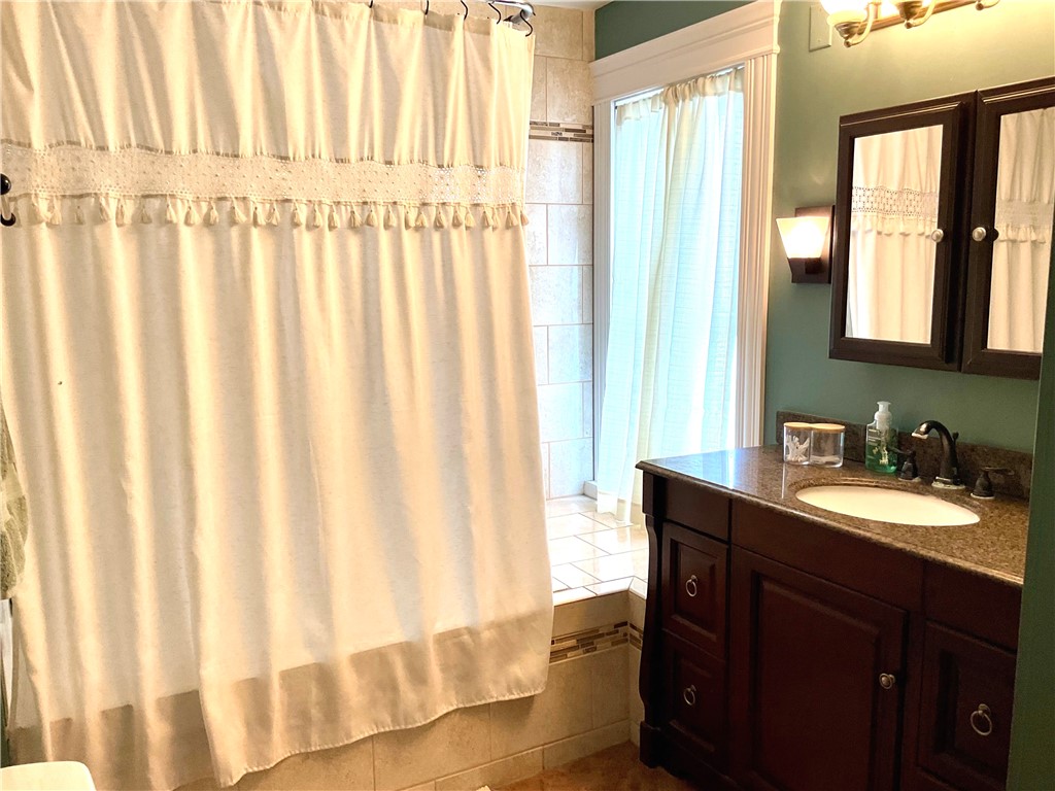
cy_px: 396
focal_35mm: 29
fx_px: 884
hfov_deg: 61.7
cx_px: 528
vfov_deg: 48.2
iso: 50
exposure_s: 1/60
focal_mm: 3
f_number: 1.8
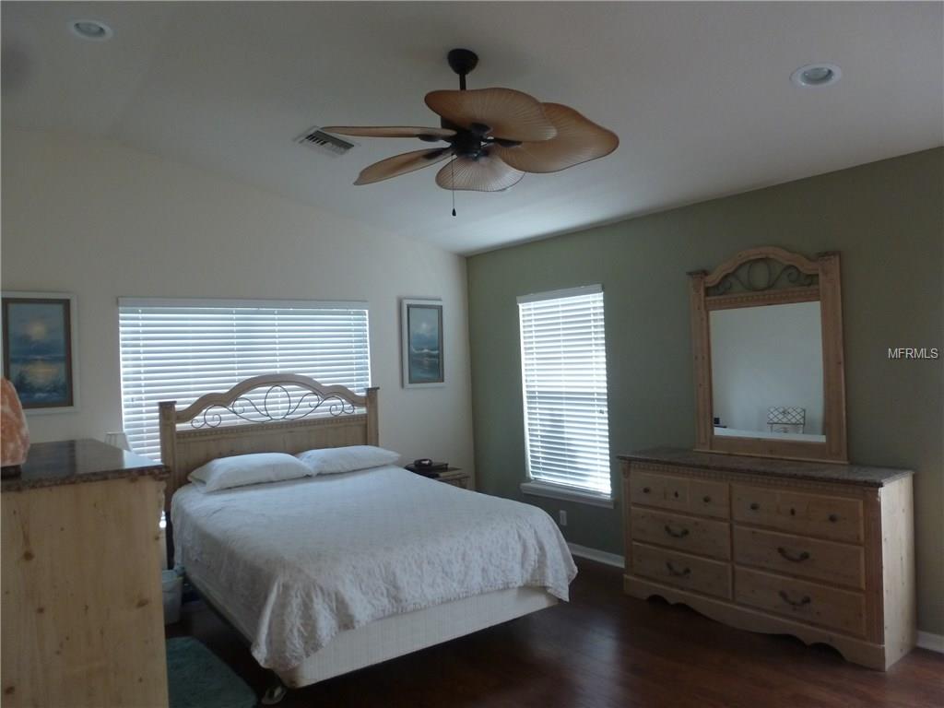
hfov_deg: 71.6
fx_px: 654
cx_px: 472
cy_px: 354
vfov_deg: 56.8
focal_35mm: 24
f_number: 3.3
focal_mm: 4.3
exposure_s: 1/60
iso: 250
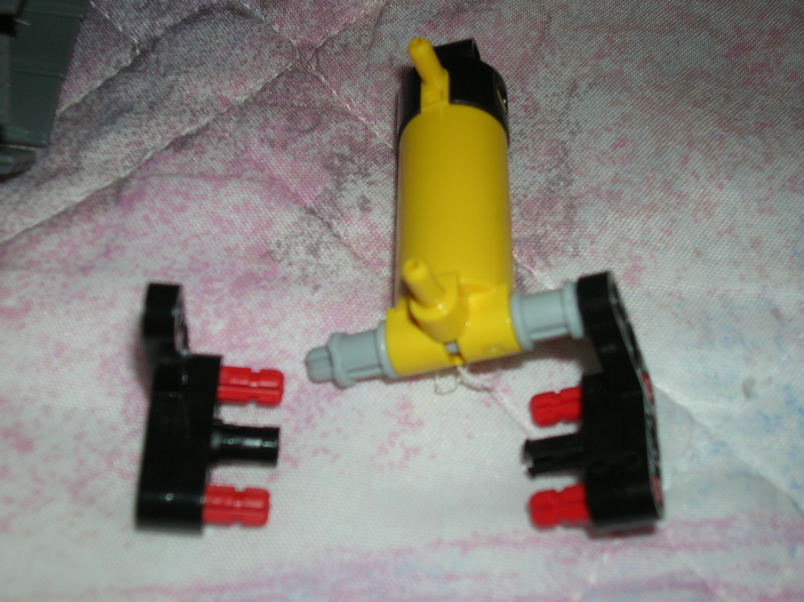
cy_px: 301
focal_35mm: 51
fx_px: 1184
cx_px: 402
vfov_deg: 28.5
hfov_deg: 37.5
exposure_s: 1/60.1
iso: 50
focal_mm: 8.5
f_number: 3.3
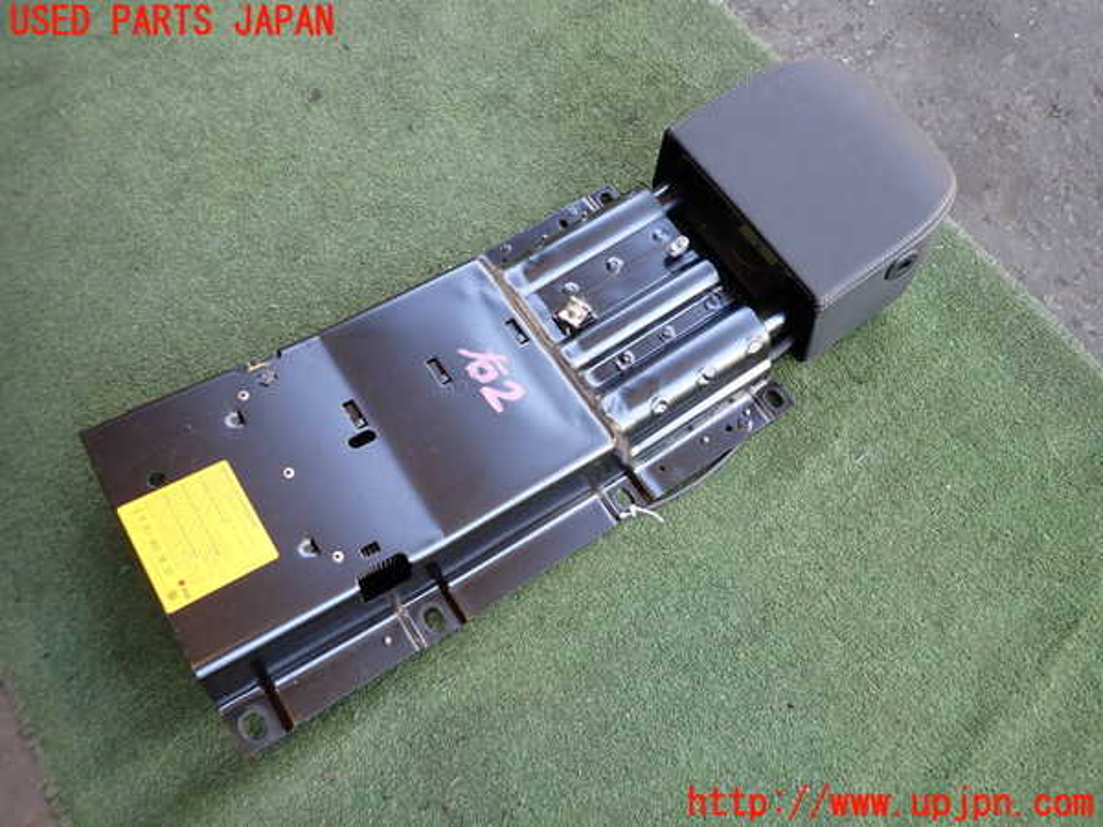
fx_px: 797
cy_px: 414
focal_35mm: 25
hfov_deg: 69.4
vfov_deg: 54.9
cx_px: 552
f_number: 2
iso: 200
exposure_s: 1/100
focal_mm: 4.5
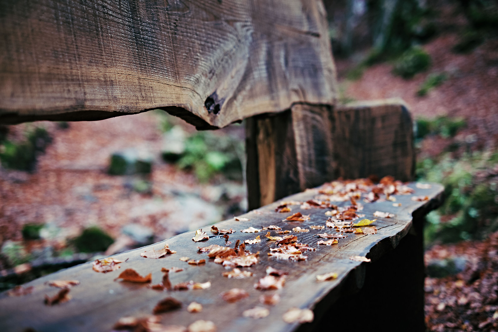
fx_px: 733
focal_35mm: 53
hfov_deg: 37.5
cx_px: 249
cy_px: 166
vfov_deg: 25.5
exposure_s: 1/240
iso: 800
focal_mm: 35
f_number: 2
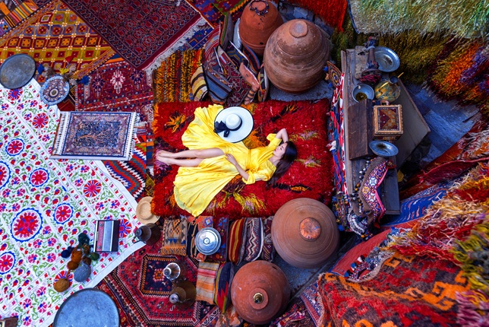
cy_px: 157
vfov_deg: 57.3
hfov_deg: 78.5
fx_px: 299
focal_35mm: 22
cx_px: 255
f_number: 4
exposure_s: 1/100
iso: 200
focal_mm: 21
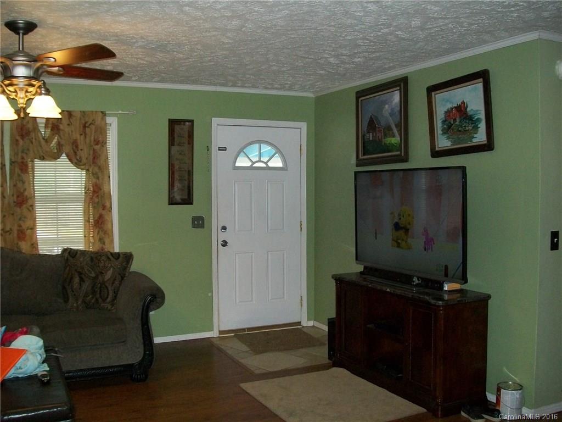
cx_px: 281
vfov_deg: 39.7
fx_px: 584
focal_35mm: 36
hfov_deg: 51.4
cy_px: 211
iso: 160
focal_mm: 6
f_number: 2.7
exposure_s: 1/60
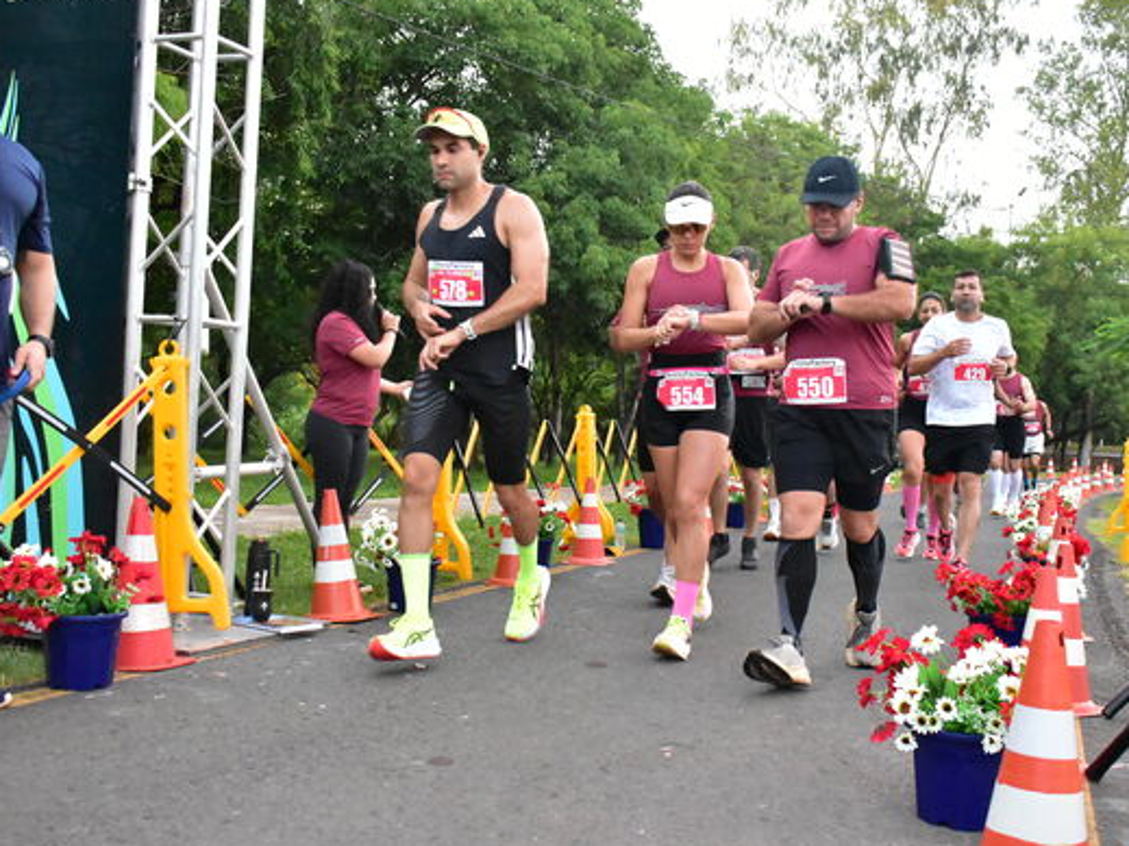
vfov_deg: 35.9
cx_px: 598
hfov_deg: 46.8
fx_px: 1304
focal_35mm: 40
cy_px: 422
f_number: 6.3
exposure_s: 1/250
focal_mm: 24
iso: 8000
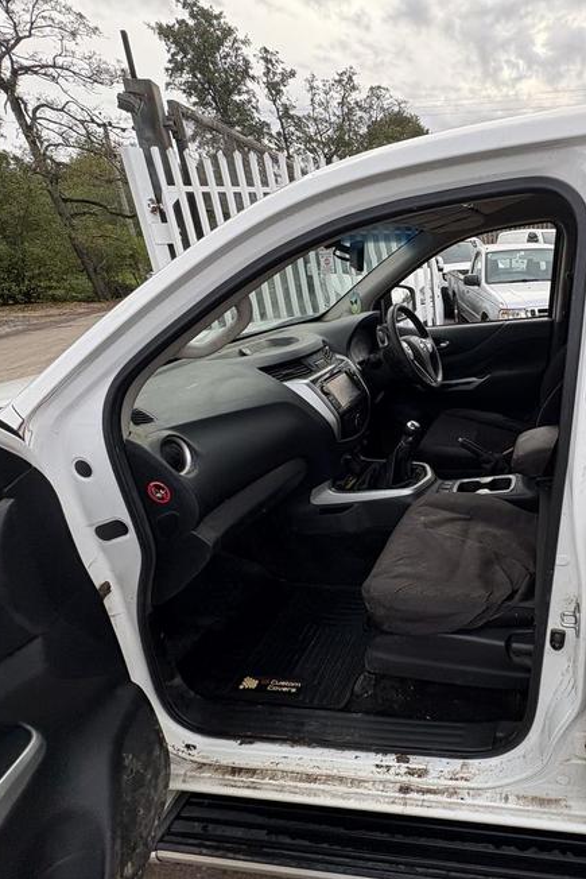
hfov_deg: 56.7
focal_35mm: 20
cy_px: 430
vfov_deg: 84.0
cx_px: 481
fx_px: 488
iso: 40
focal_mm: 2.22
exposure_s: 1/239
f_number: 2.2
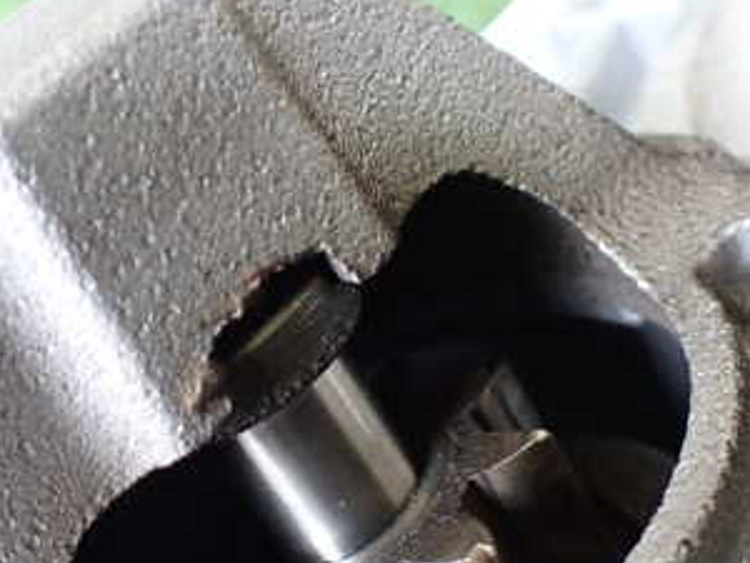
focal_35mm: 60
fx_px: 1300
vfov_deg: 24.1
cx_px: 308
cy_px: 435
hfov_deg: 32.1
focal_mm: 5.4
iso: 800
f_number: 2.3
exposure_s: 1/40
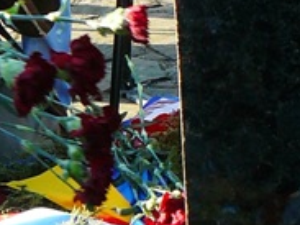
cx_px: -162
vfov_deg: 11.4
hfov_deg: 14.5
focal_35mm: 126
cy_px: -84
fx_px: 1091
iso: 100
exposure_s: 1/160
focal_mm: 6
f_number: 4
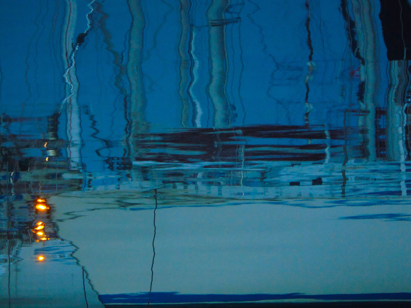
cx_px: 206
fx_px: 2885
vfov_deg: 6.1
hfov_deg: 8.1
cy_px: 154
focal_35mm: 243
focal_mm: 43
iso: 400
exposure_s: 1/25
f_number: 4.8
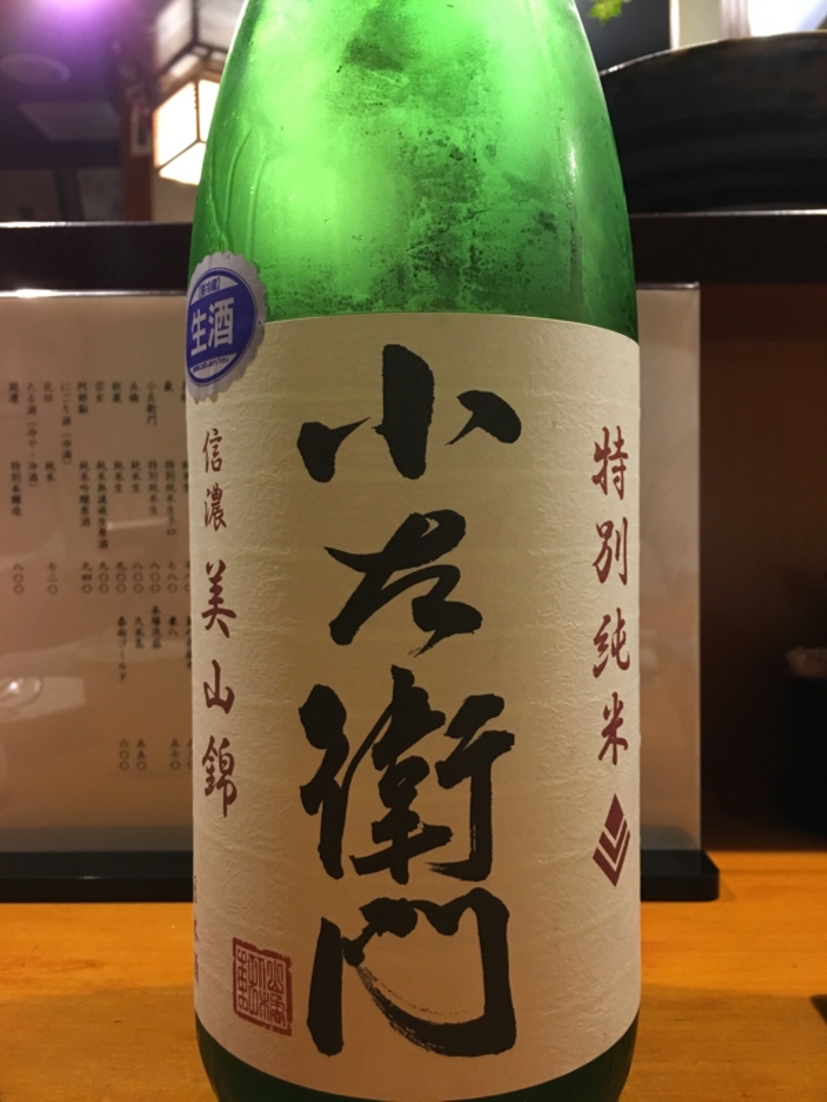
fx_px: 924
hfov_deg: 48.2
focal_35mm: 29
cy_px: 551
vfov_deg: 61.7
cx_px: 414
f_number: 2.2
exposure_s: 1/30
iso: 160
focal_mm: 4.15
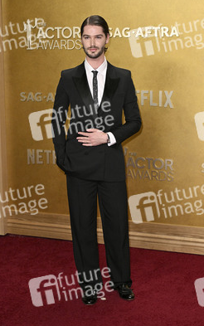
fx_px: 498
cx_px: 95
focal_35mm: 56
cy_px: 163
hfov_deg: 23.2
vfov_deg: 36.3
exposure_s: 1/320
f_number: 5.6
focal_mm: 54
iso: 2500
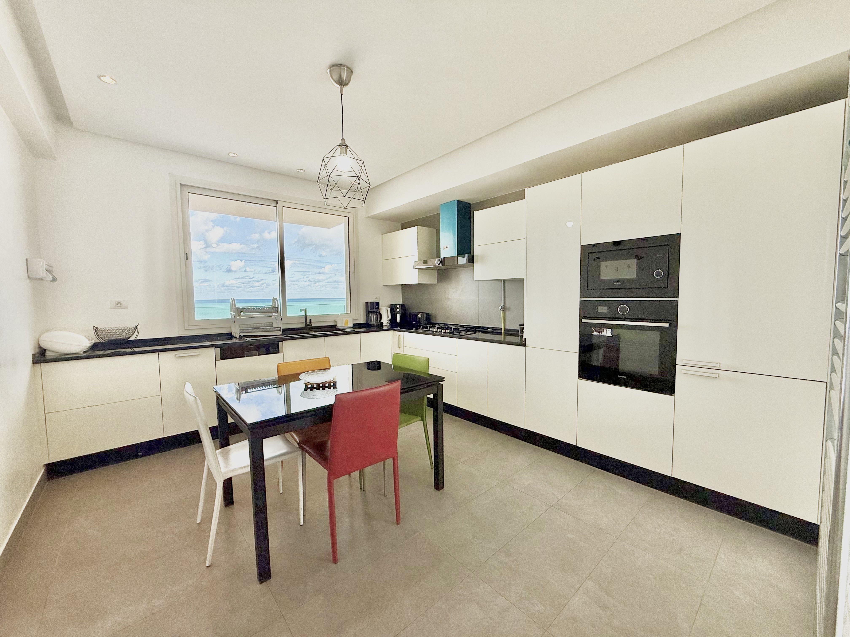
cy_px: 318
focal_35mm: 14
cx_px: 425
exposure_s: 1/359
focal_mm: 2.22
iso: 64
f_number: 2.2
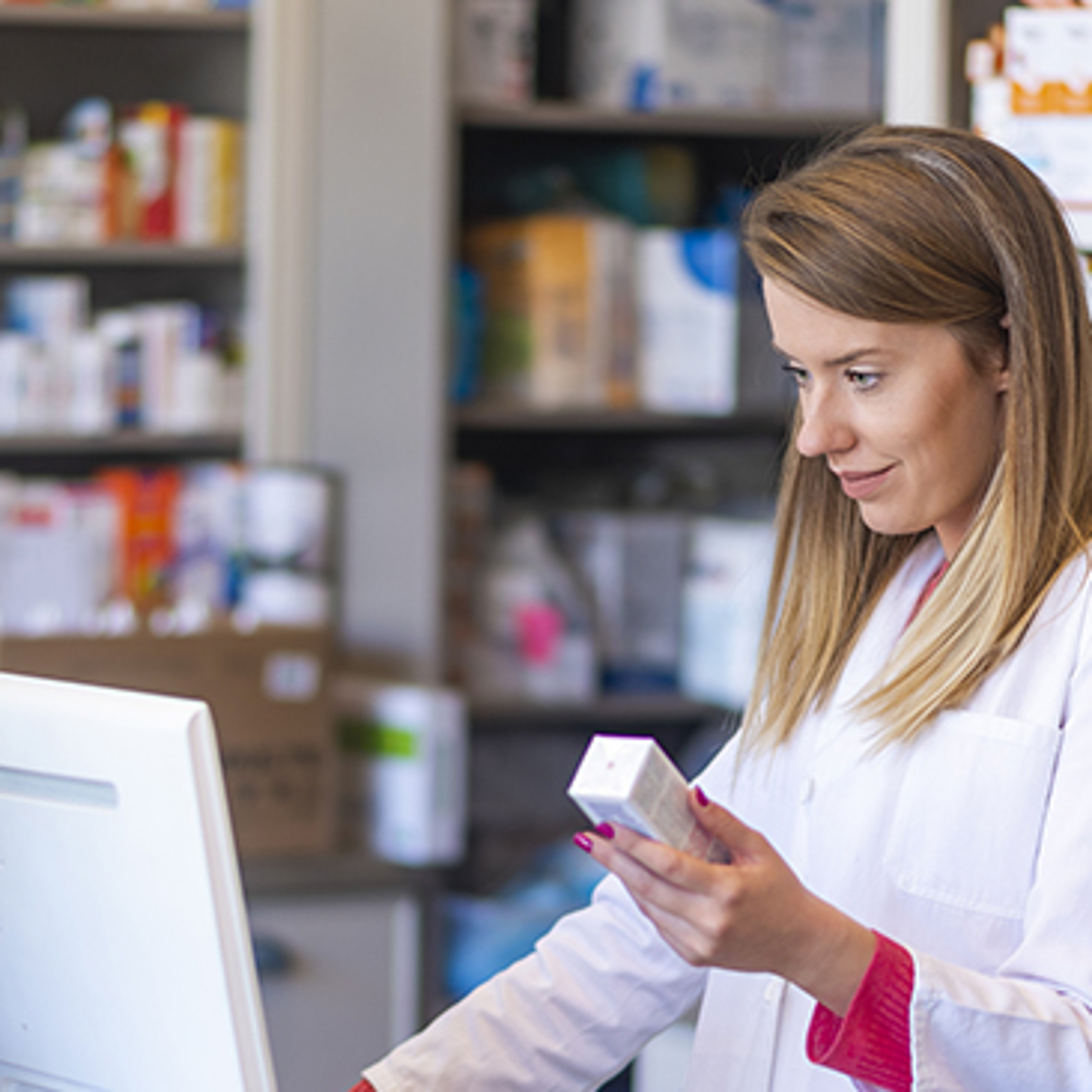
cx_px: 358
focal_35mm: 158
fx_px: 5639
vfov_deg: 11.0
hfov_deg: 11.0
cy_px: 731
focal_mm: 85
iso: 125
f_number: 1.8
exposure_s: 1/125
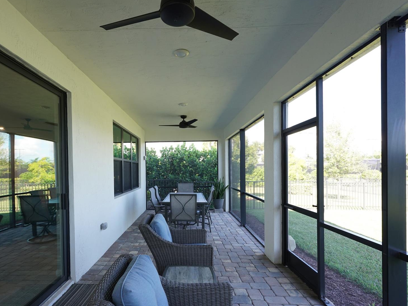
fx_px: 224
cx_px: 179
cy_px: 170
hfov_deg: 84.3
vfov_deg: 68.5
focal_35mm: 19
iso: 640
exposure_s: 1/80
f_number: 8
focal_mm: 14
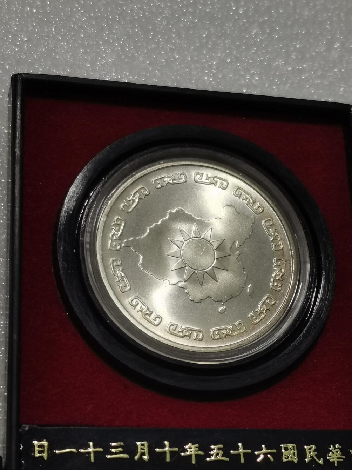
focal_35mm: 82
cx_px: 201
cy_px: 285
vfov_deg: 23.8
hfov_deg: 18.0
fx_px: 1112
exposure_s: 1/180
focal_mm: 5.58
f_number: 1.8
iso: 64
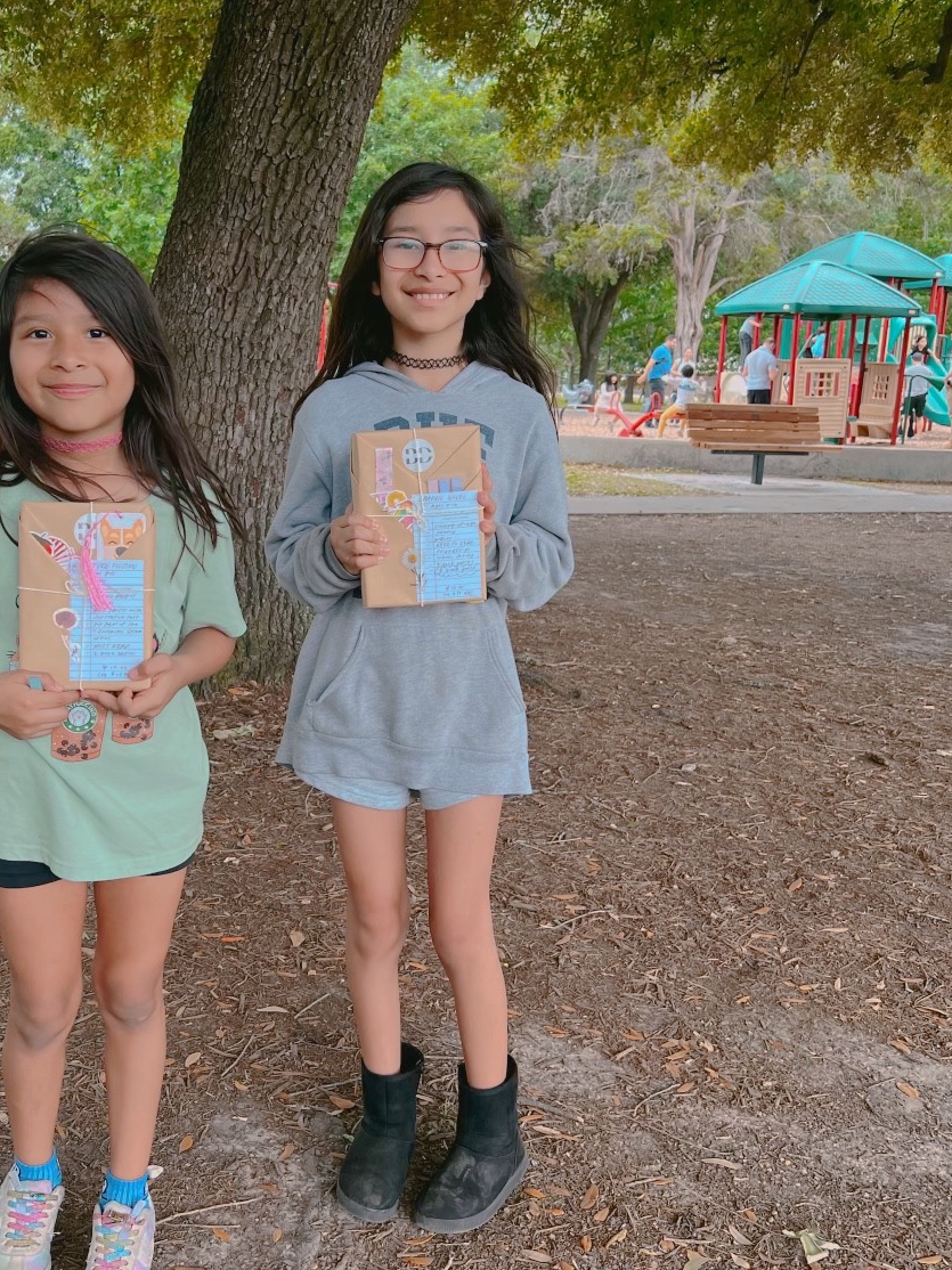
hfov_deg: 40.3
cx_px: 345
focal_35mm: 35
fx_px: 1284
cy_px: 601
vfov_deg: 52.6
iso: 80
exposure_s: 1/121
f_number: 1.5
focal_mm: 5.7
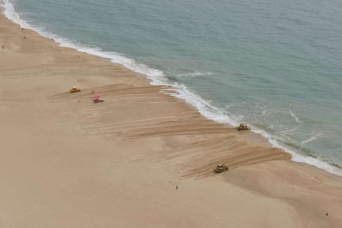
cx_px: 171
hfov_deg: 28.8
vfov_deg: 19.5
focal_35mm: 70
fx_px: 665
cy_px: 114
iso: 125
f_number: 18
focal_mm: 70
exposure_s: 1/125
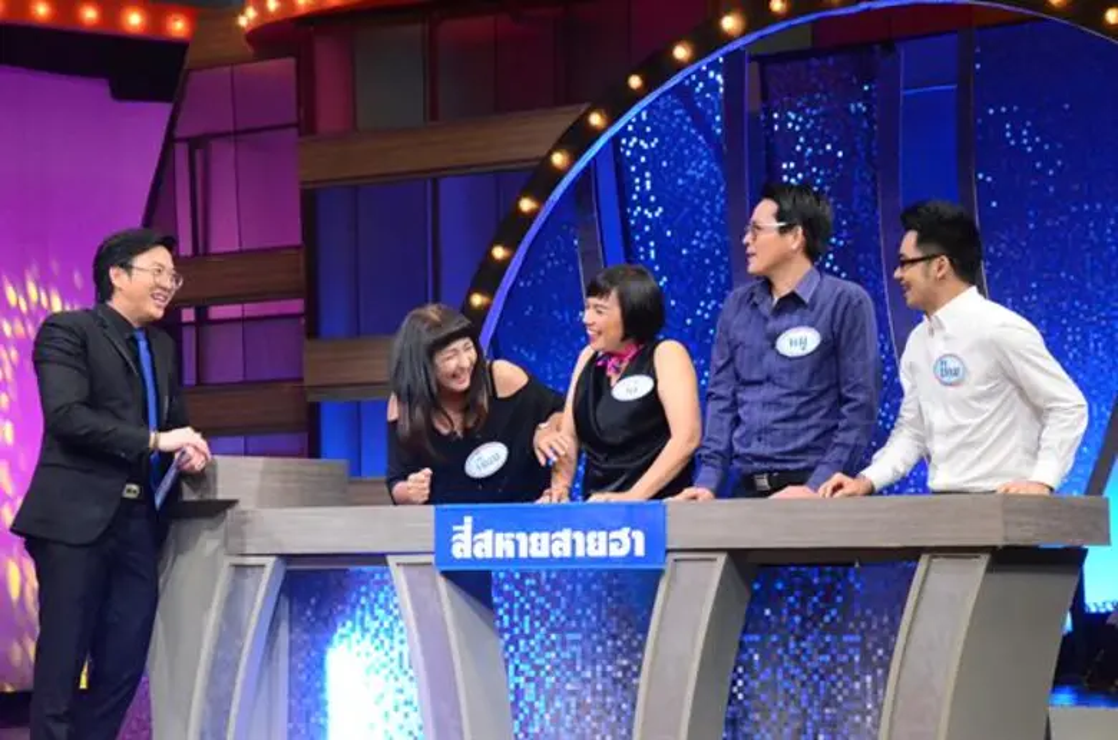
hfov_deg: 20.7
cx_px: 559
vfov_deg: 13.8
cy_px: 370
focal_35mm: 99
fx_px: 3067
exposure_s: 1/320
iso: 6400
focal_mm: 66
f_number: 10
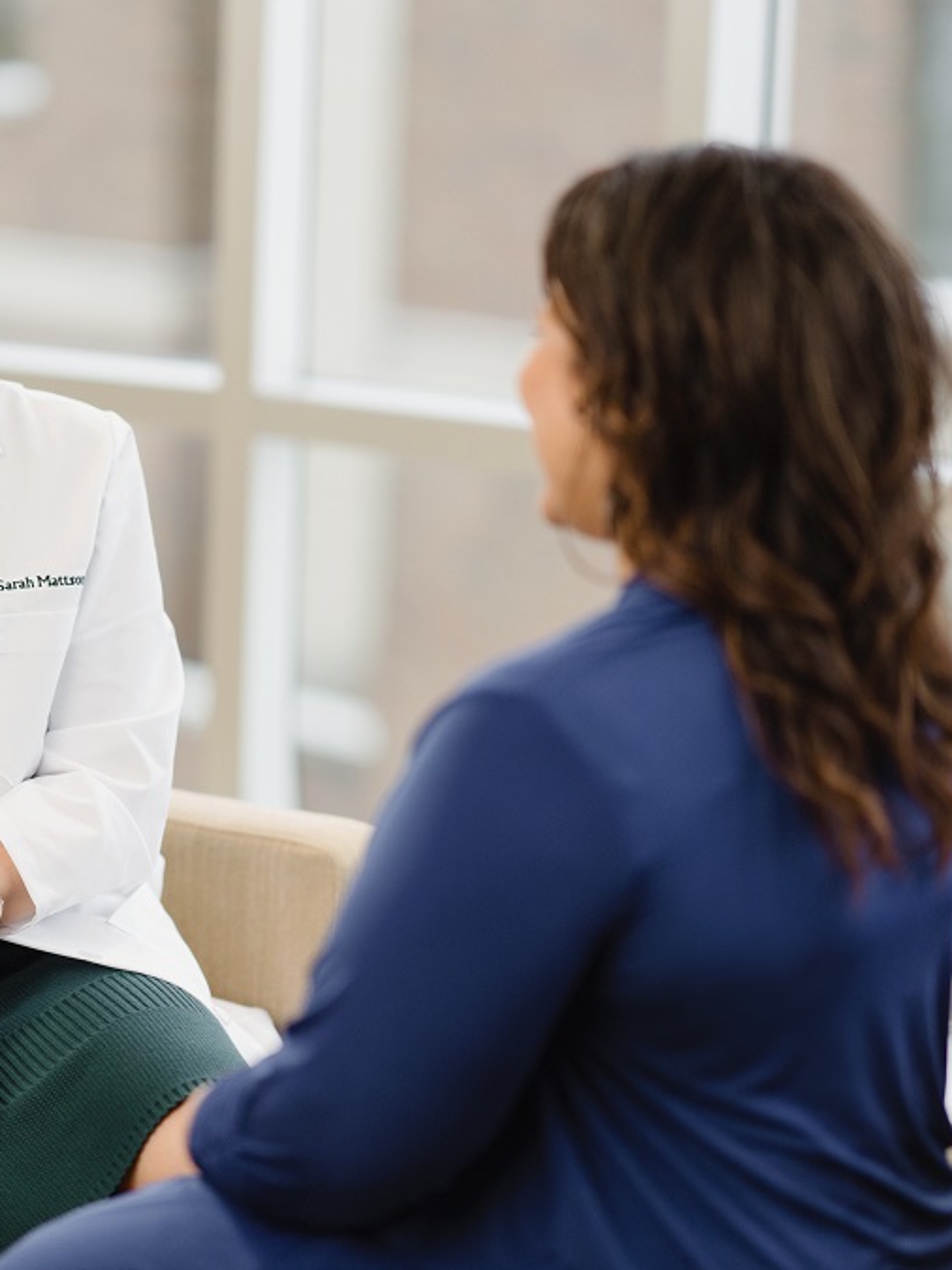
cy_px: 630
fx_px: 4548
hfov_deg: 11.9
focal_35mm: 124
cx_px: 297
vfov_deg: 15.9
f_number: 1.6
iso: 500
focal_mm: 85
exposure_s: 1/320
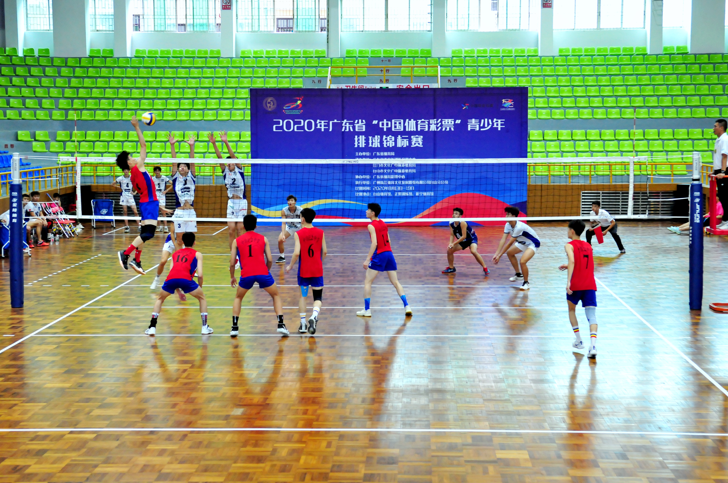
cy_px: 242
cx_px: 364
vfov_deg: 20.1
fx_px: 1363
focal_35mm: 68
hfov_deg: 29.9
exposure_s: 1/200
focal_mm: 45
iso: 1250
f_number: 4
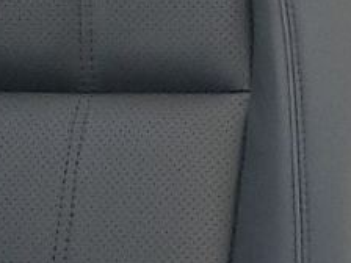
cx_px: 657
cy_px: -42
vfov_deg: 7.9
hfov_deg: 10.0
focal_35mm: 186
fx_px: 1886
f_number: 1.5
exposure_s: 1/120
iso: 89
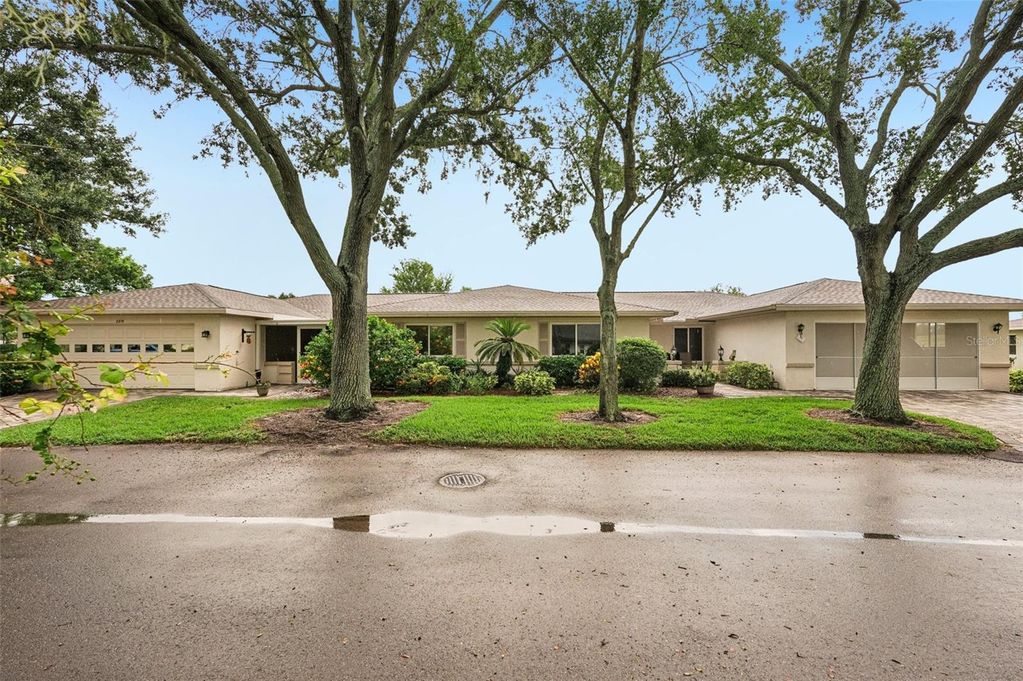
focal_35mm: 16
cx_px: 512
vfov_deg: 72.0
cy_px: 340
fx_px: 469
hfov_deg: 95.0
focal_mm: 16.5
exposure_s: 1/500
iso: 400
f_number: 8
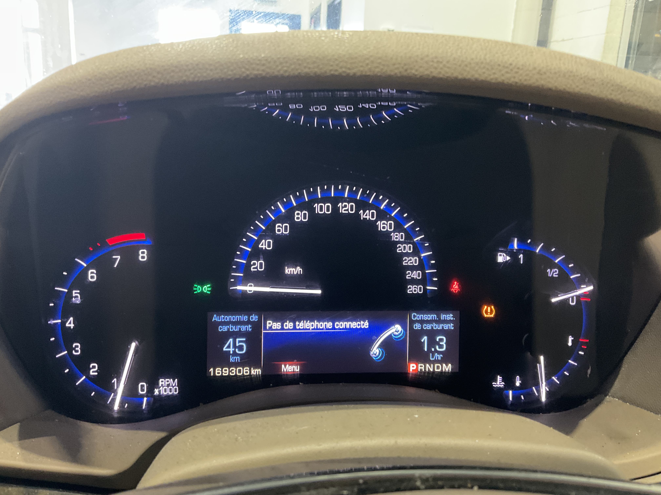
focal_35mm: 29
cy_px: 248
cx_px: 330
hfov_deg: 61.7
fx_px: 554
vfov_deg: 48.2
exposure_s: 1/37
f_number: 1.8
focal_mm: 3
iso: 250
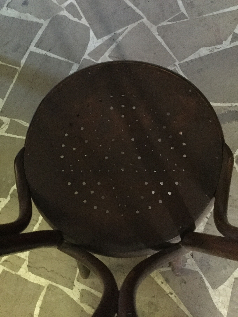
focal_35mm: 31
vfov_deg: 58.4
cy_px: 158
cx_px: 119
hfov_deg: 45.4
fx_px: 284
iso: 800
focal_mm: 3.3
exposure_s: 1/17
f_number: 2.4
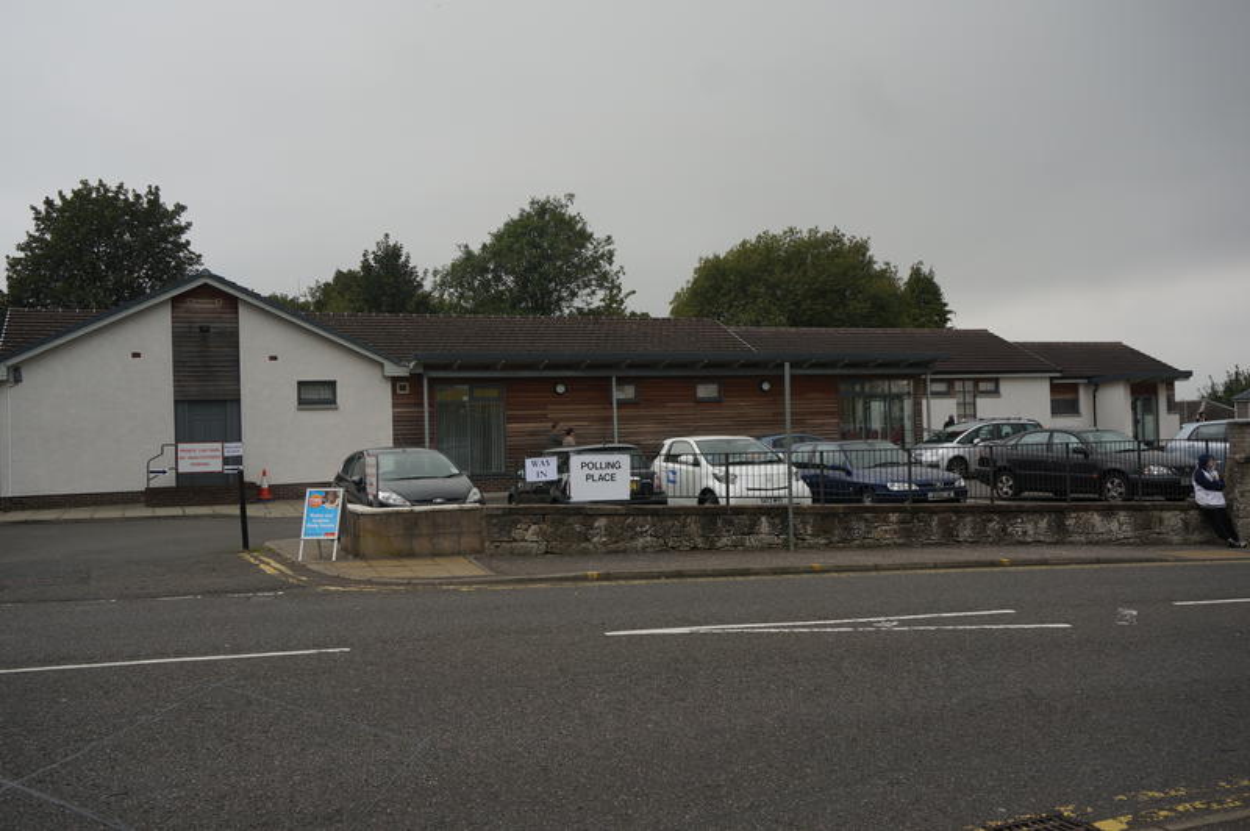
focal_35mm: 32
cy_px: 416
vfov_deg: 41.6
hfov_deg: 59.5
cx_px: 625
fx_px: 1093
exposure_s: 1/80
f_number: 6.3
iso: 100
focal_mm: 21
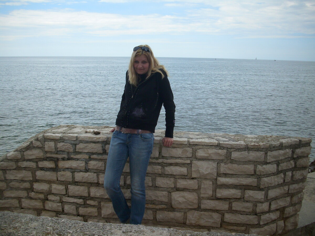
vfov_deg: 45.4
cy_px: 118
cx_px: 158
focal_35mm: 31
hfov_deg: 58.4
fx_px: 282
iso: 50
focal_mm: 6.2
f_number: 5.6
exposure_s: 1/250
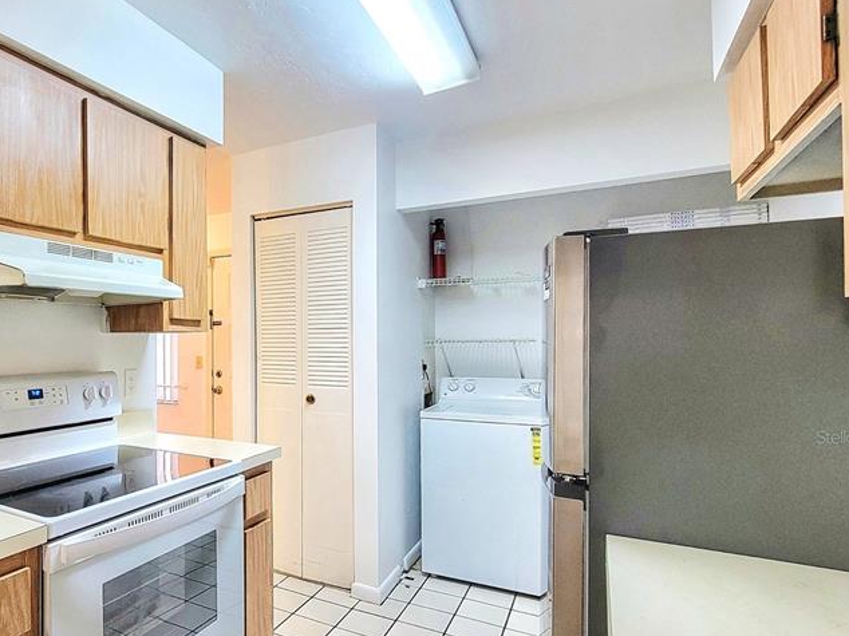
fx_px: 515
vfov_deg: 61.5
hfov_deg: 73.4
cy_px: 436
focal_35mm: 21
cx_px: 212
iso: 320
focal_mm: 2.2
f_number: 2.2
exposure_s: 1/40
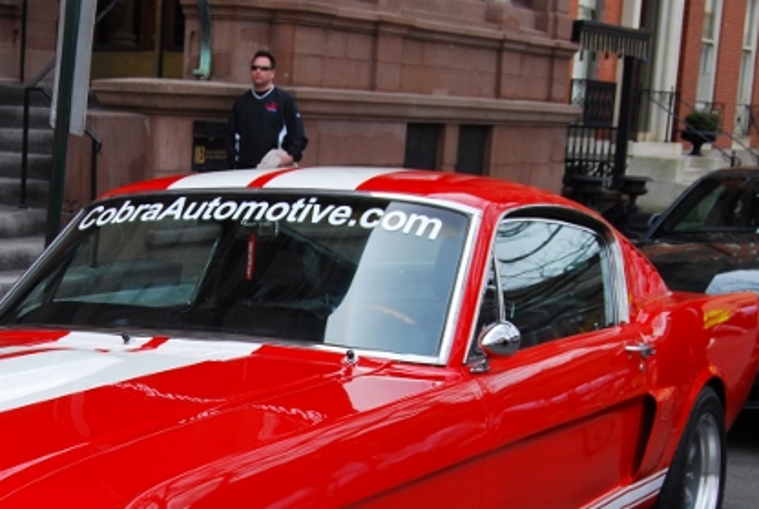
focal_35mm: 75
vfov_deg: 17.9
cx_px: 164
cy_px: 467
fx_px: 1584
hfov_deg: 26.5
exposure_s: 1/250
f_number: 8
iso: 200
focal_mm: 26
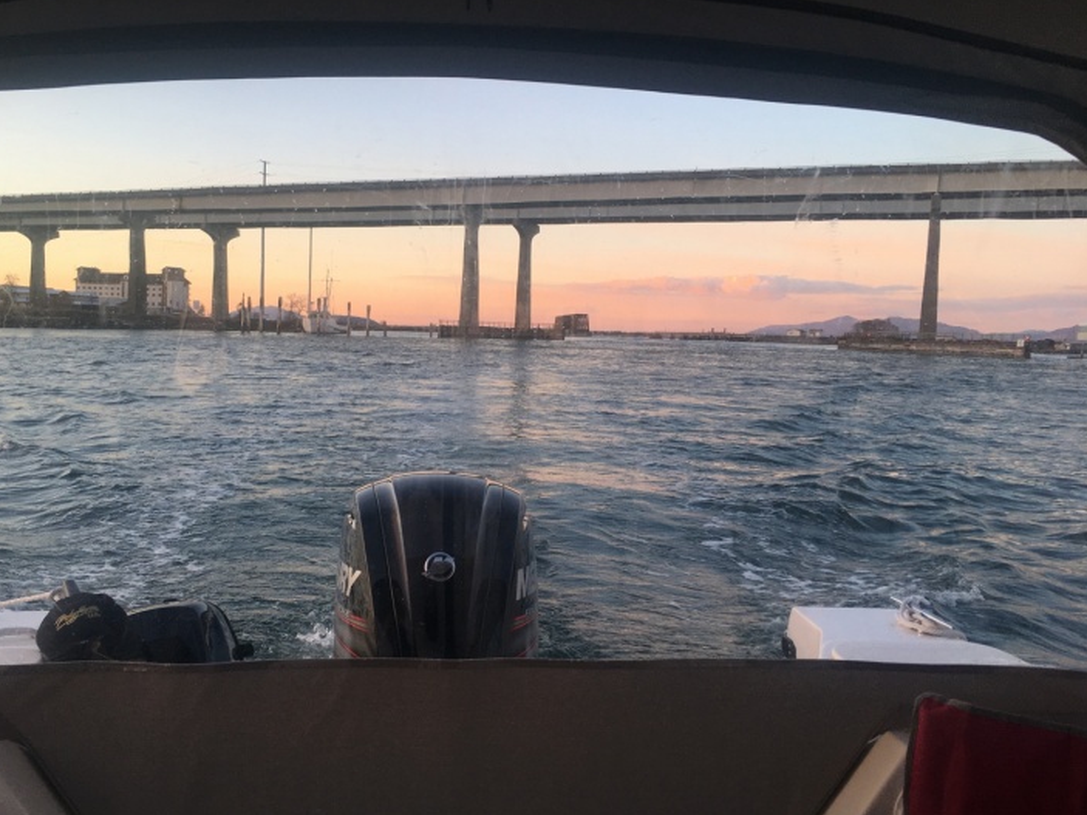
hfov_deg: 55.2
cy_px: 419
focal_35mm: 33
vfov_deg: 42.9
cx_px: 476
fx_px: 1036
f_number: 2.2
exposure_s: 1/120
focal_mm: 4.15
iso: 32
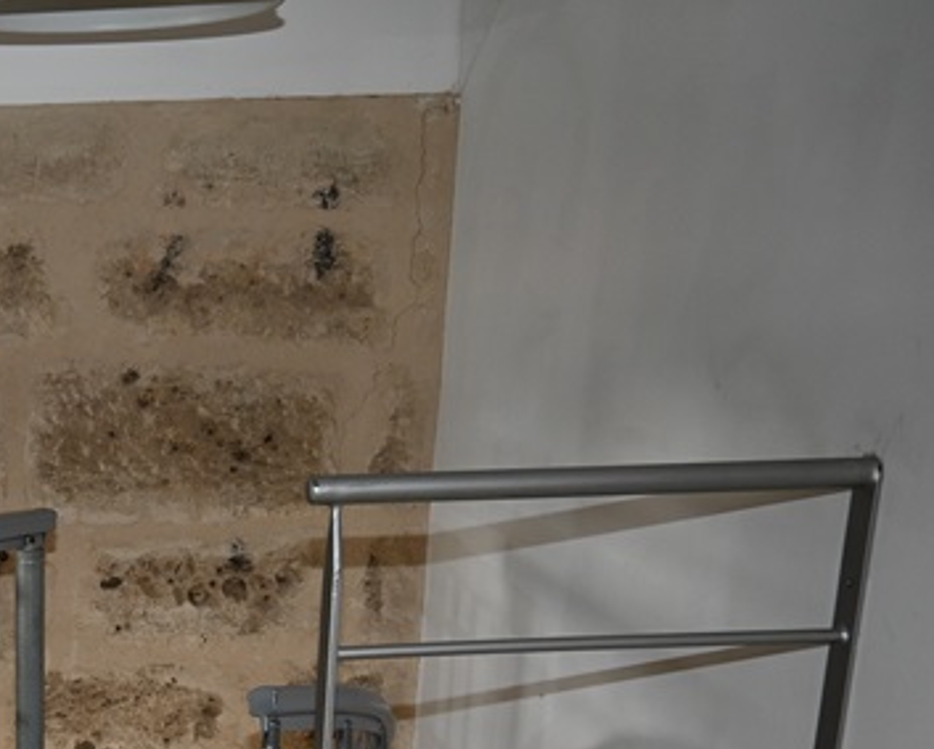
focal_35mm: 51
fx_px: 1411
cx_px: -116
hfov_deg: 31.9
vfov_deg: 28.5
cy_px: 682
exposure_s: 1/60
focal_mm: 16
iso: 640
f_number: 4
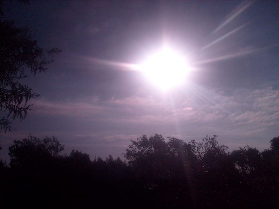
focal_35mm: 35
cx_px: 140
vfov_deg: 40.7
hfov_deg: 52.6
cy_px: 104
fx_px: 282
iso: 80
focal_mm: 5.8
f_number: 7.1
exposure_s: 1/750
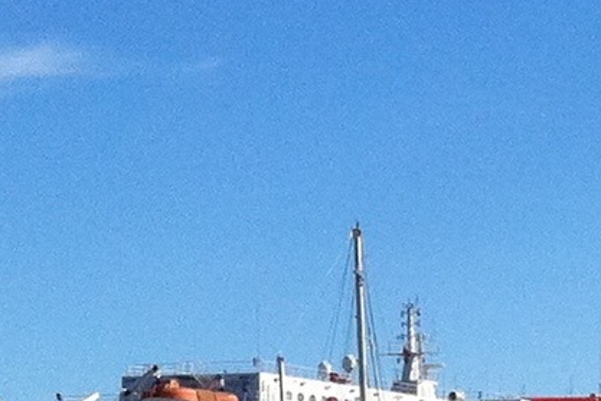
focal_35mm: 226
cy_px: 537
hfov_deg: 8.9
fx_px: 3773
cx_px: 822
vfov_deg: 6.0
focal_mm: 3.85
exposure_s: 1/1676
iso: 80
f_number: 2.8
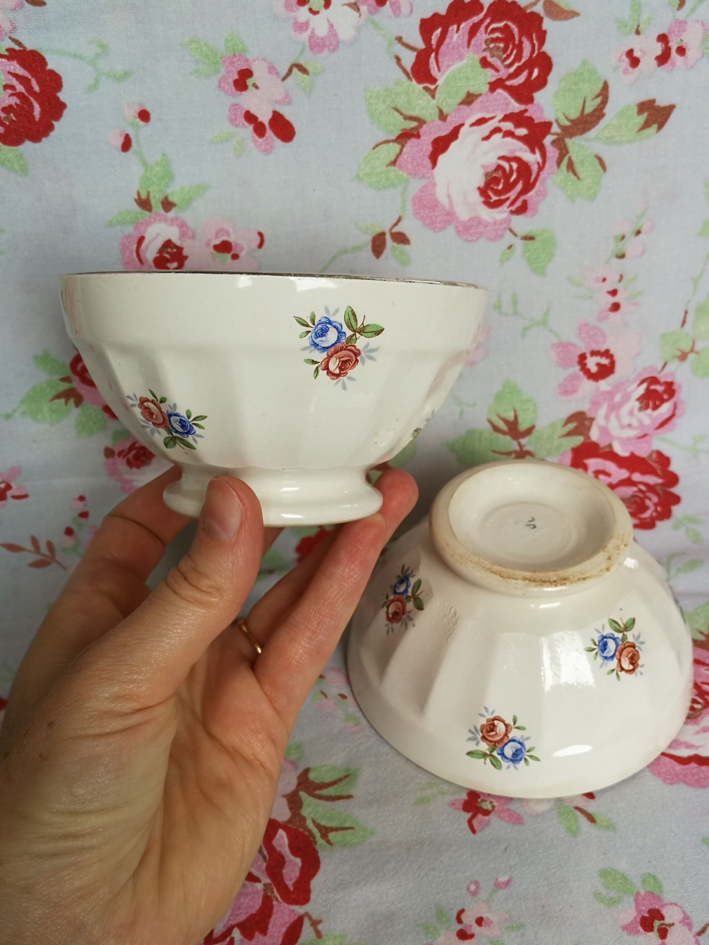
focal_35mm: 33
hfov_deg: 42.9
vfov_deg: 55.4
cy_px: 472
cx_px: 354
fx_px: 901
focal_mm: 3.95
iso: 80
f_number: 2.2
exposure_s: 1/50
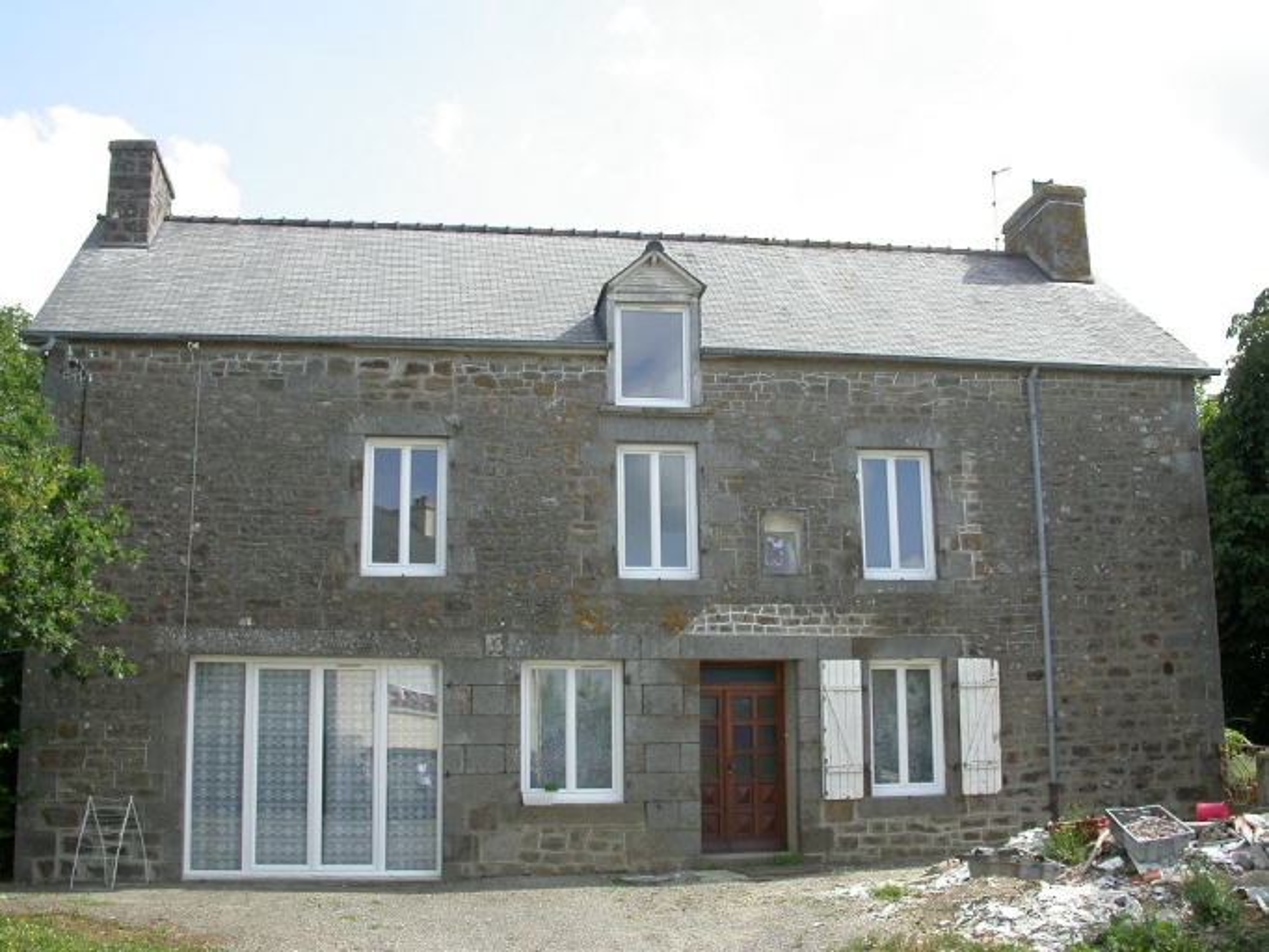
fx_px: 1394
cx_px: 634
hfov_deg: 49.0
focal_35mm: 38
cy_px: 476
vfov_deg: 37.7
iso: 100
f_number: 6
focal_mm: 7.85
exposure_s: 1/196
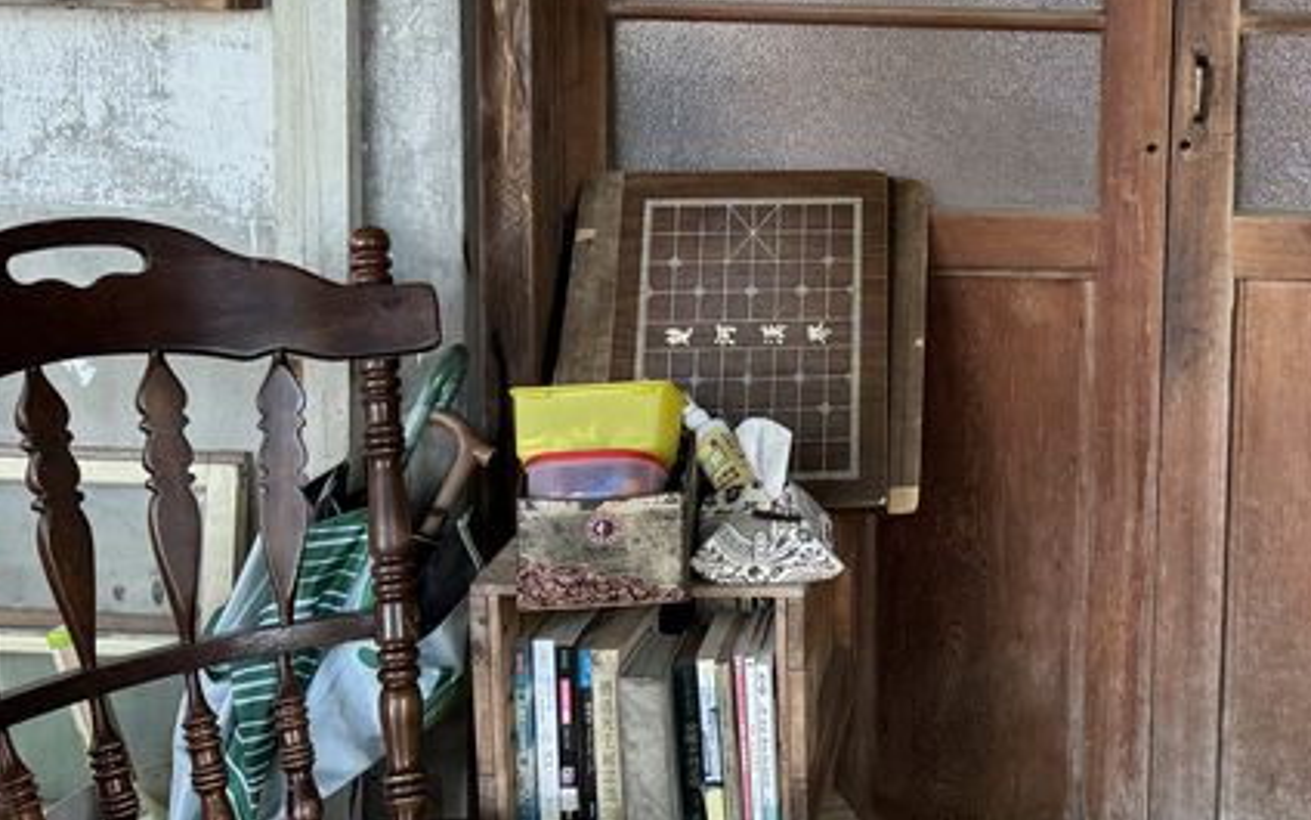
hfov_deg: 40.2
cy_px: 217
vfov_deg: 26.6
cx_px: 1036
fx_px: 1715
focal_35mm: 48
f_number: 1.78
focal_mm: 6.76
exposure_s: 1/60
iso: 320
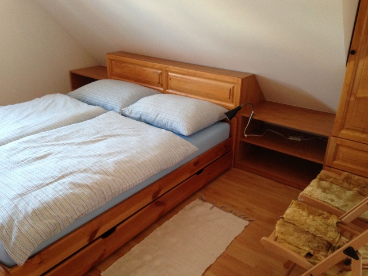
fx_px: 351
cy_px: 138
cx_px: 184
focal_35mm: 33
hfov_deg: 55.4
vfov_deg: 42.9
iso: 250
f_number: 2.4
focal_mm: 4.12
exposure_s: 1/20
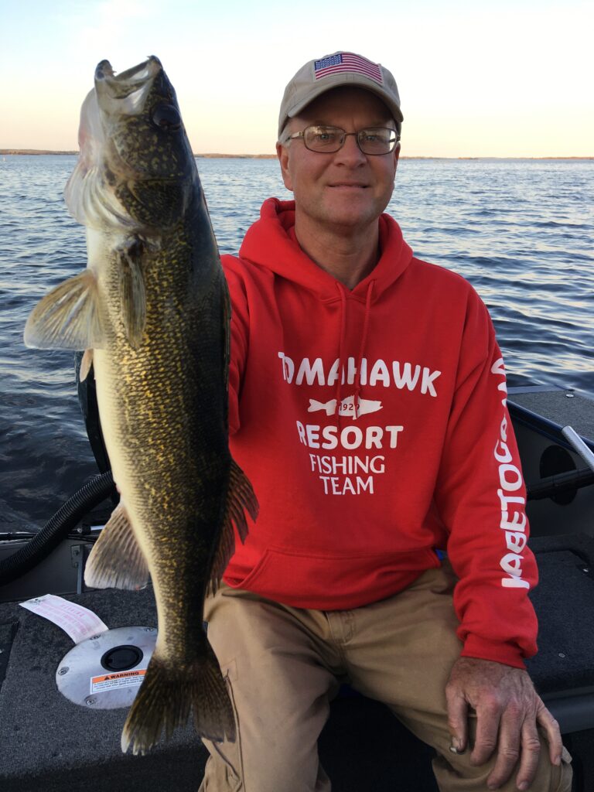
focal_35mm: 29
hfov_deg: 48.2
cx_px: 297
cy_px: 396
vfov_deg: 61.7
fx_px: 664
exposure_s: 1/191
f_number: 2.2
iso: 25
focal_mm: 4.15
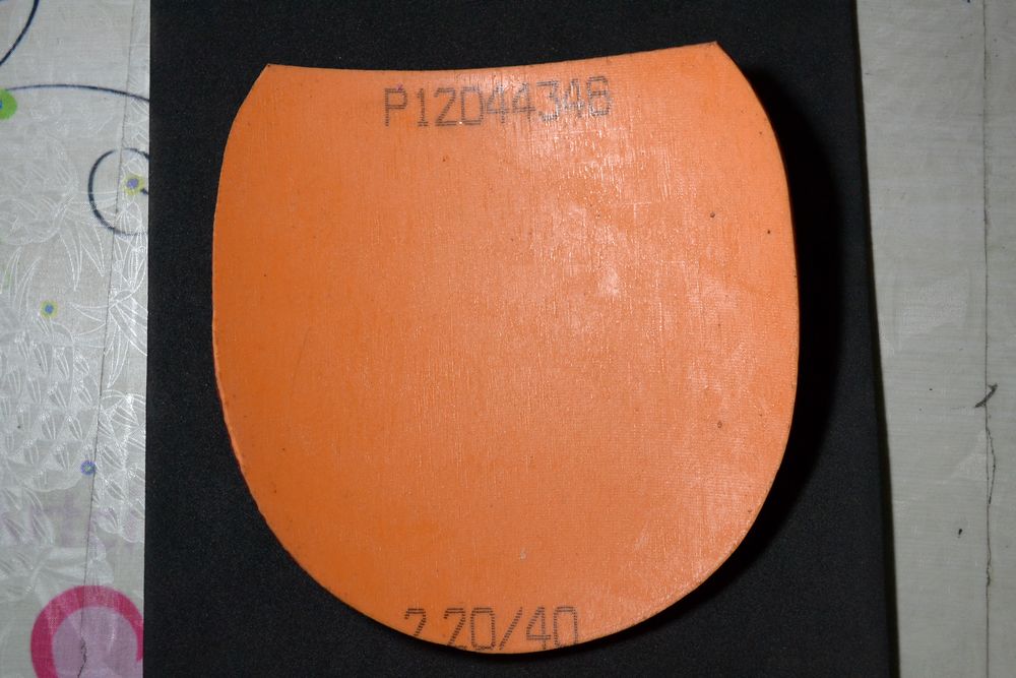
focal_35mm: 52
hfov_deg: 37.8
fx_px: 1482
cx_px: 508
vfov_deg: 25.8
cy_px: 339
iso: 1600
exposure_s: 1/125
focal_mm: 35
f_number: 6.3
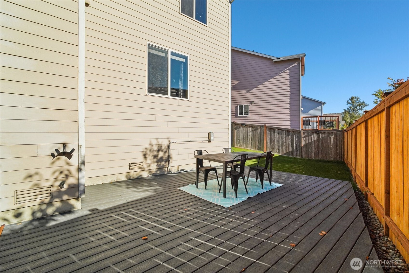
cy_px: 136
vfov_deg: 73.7
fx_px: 182
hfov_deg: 96.7
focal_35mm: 16
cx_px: 204
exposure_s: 1/3200
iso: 1600
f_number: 8
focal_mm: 16
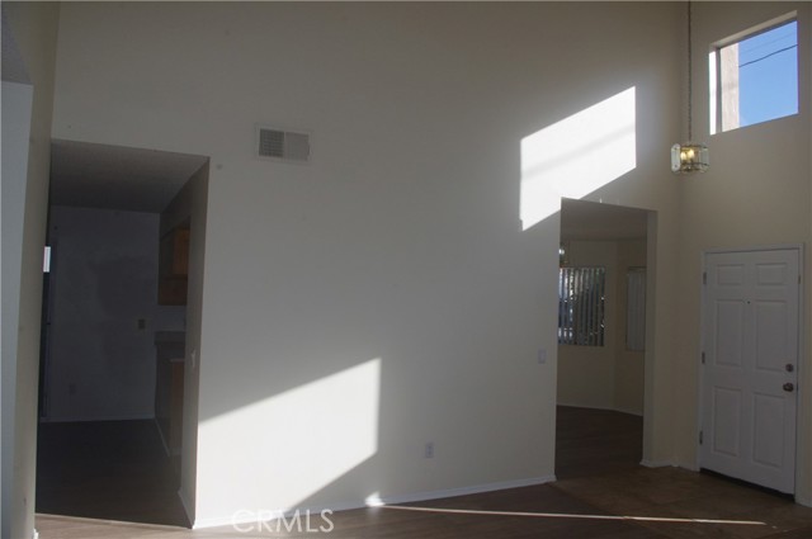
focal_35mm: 27
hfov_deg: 67.4
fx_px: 608
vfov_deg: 47.8
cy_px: 270
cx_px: 406
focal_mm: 18
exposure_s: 1/180
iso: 400
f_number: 13
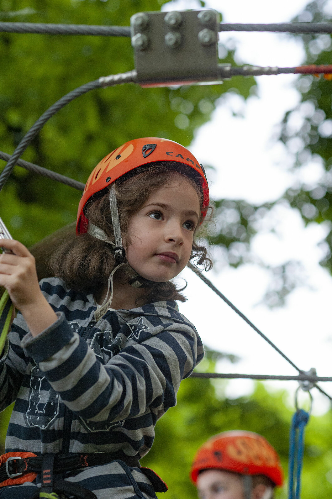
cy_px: 250
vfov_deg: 23.9
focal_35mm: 85
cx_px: 166
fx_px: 1177
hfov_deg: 16.1
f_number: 4
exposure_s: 1/2000
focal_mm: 85
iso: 2000
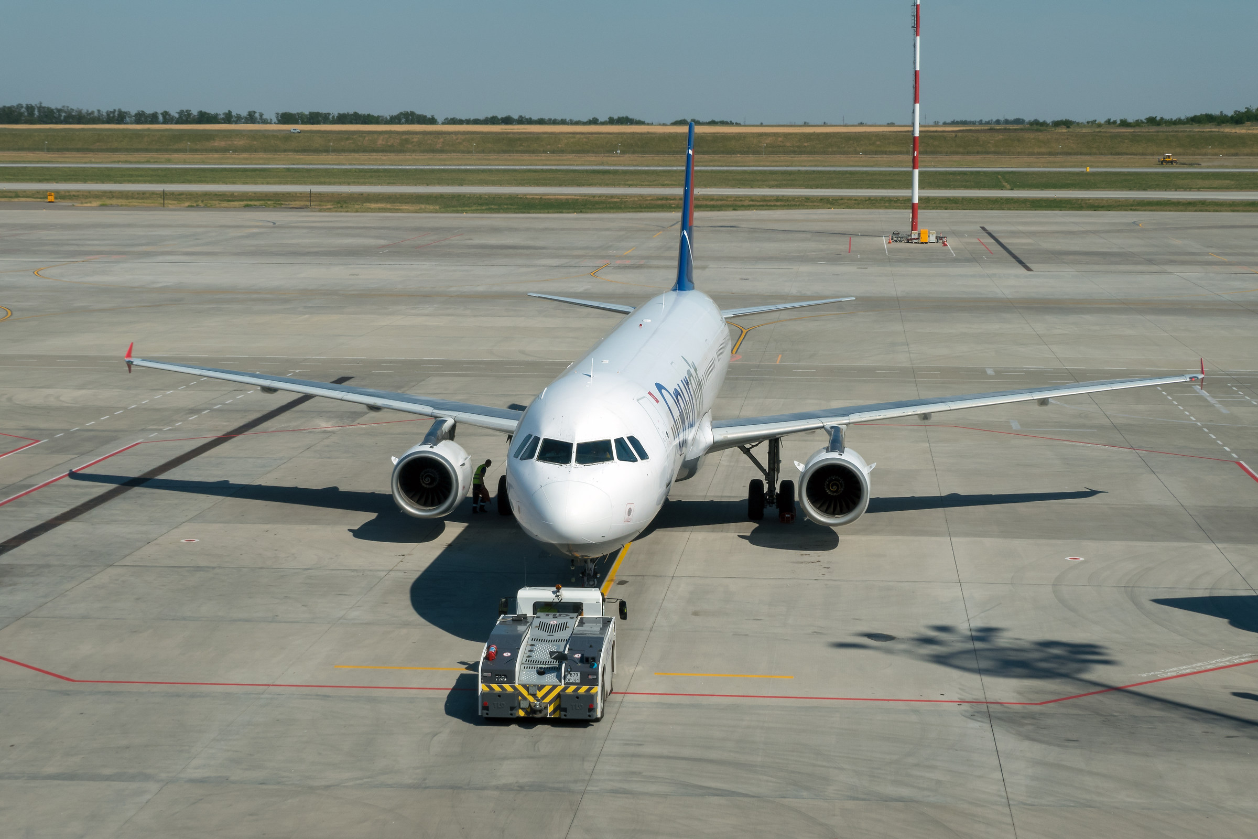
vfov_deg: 18.2
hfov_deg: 27.0
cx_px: 629
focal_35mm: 75
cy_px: 420
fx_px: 2621
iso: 400
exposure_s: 1/450
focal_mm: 50
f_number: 14
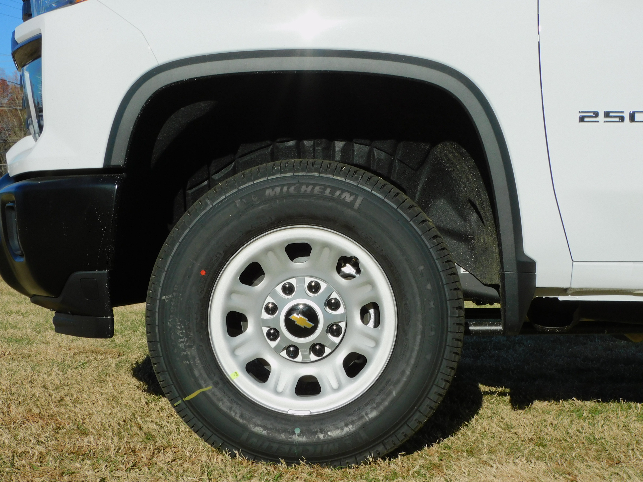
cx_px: 322
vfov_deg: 21.0
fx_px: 1300
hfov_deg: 27.8
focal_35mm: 70
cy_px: 241
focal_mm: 12.5
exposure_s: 1/1600
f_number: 5
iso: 125
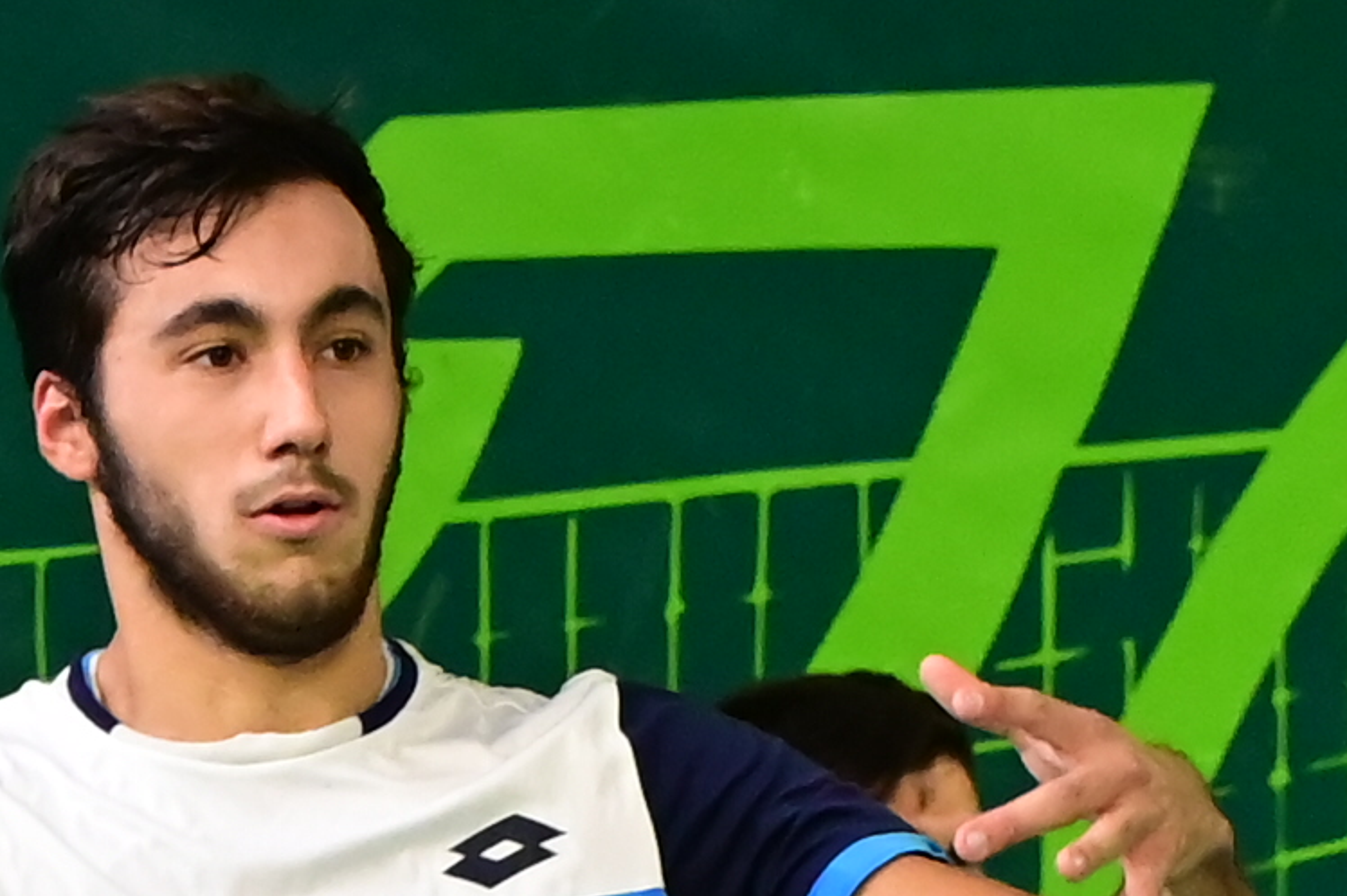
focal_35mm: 397
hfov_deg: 5.2
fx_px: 14847
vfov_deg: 3.4
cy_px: 1378
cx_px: 223
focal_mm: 116
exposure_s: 1/800
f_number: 4
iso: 4000
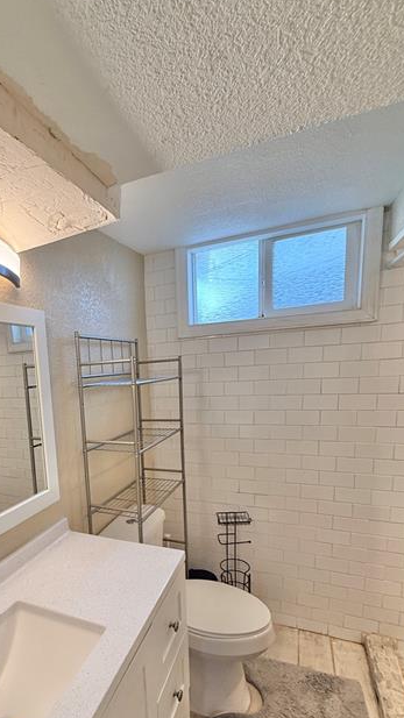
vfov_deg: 88.4
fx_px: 362
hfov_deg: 56.4
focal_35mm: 19
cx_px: 119
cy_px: 431
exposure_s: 1/120
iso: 160
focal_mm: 2.22
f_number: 2.2
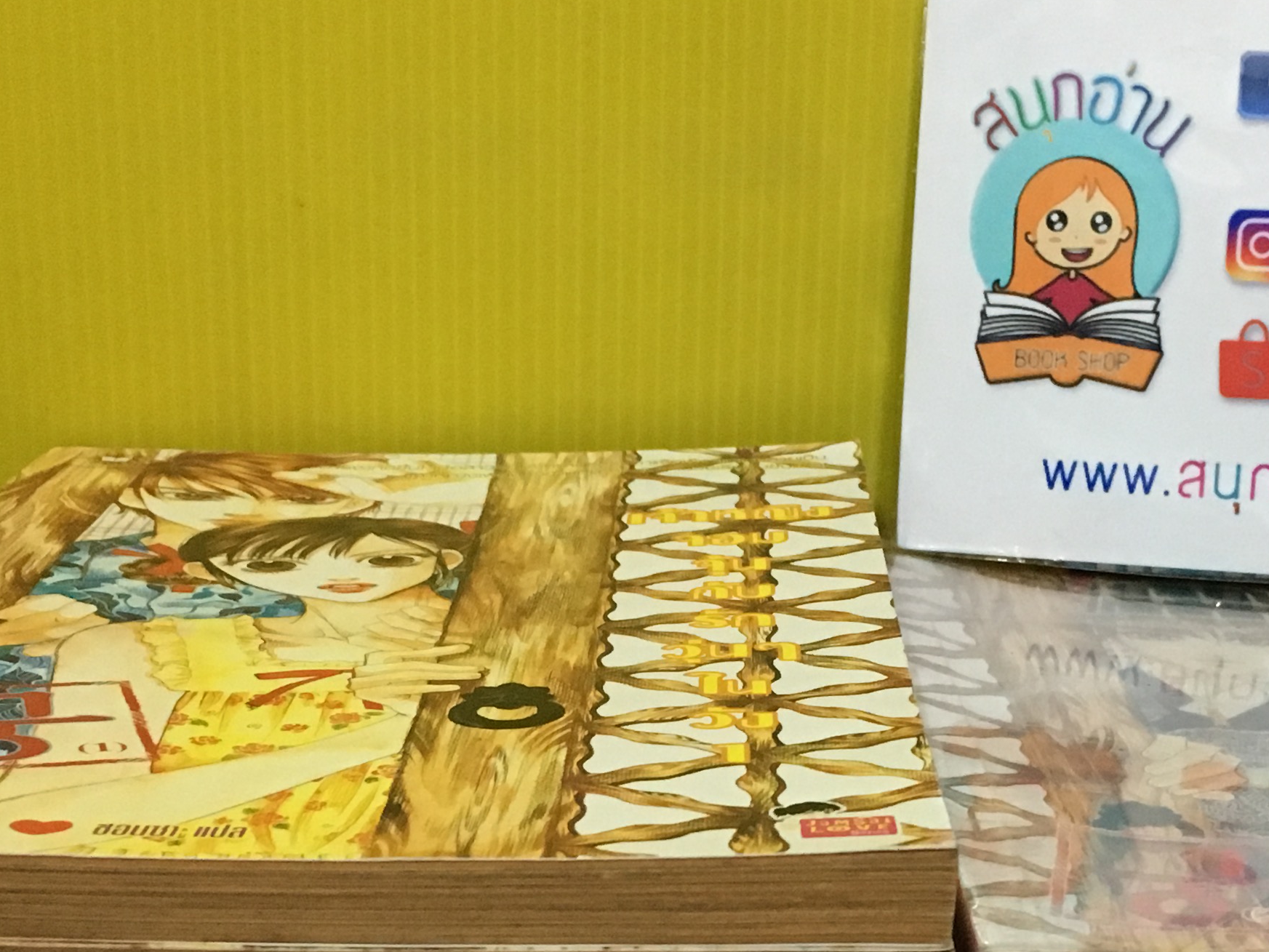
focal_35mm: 67
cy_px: 857
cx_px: 882
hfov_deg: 28.7
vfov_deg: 21.4
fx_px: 2456
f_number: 2.2
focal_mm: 4.15
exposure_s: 1/17
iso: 200
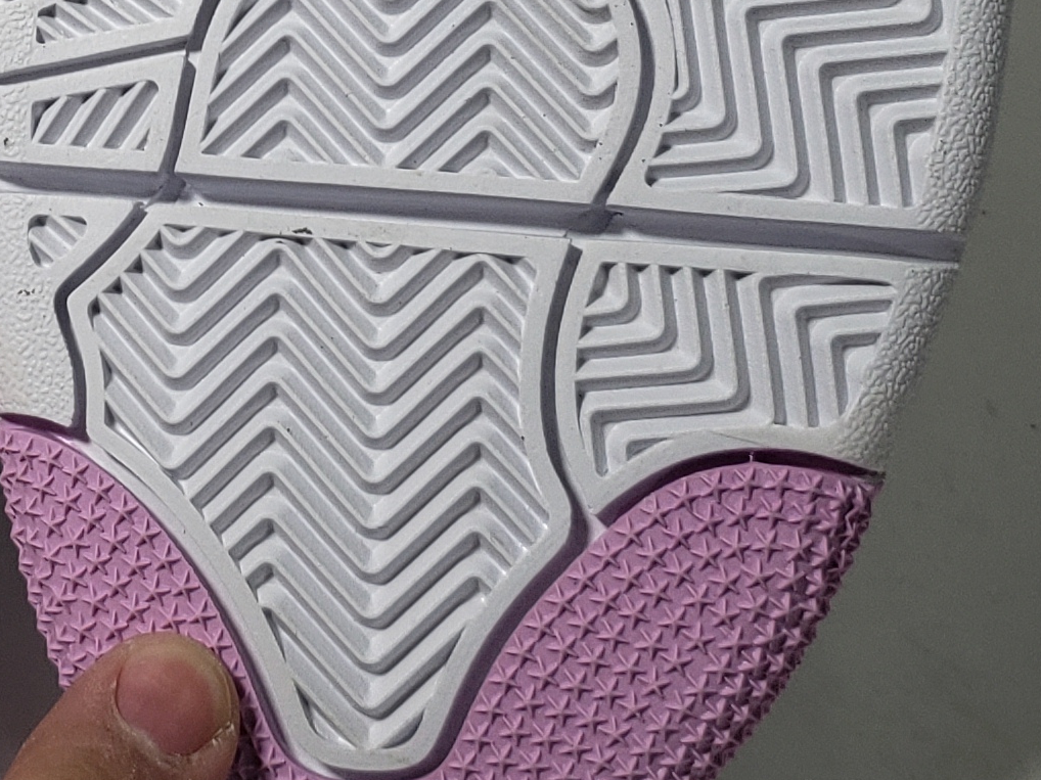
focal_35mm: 103
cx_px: -59
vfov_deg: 13.8
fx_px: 3097
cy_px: -231
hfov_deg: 18.5
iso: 50
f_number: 1.5
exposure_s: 1/506
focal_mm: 4.3
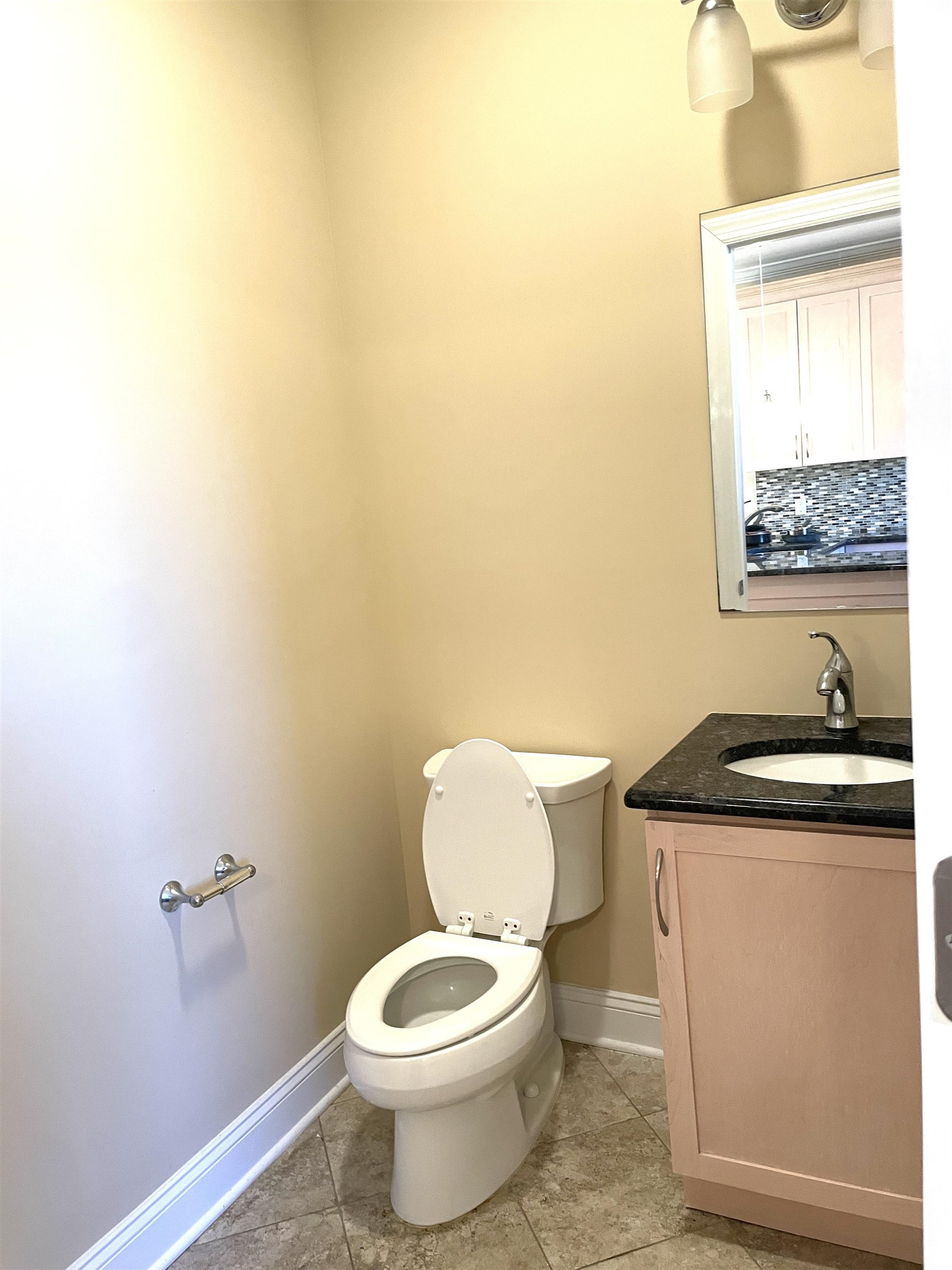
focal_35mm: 26
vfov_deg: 67.3
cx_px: 476
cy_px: 635
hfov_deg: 53.1
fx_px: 953
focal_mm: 4.2
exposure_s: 1/60
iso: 160
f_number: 1.6
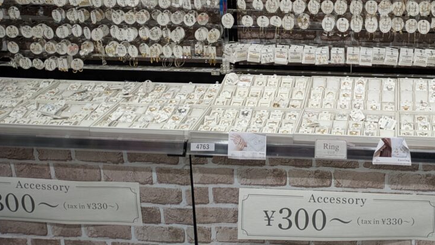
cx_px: 352
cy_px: 6
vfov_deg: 23.9
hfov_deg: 41.0
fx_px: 554
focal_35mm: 48
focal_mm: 5.43
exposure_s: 1/100
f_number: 1.89
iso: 56
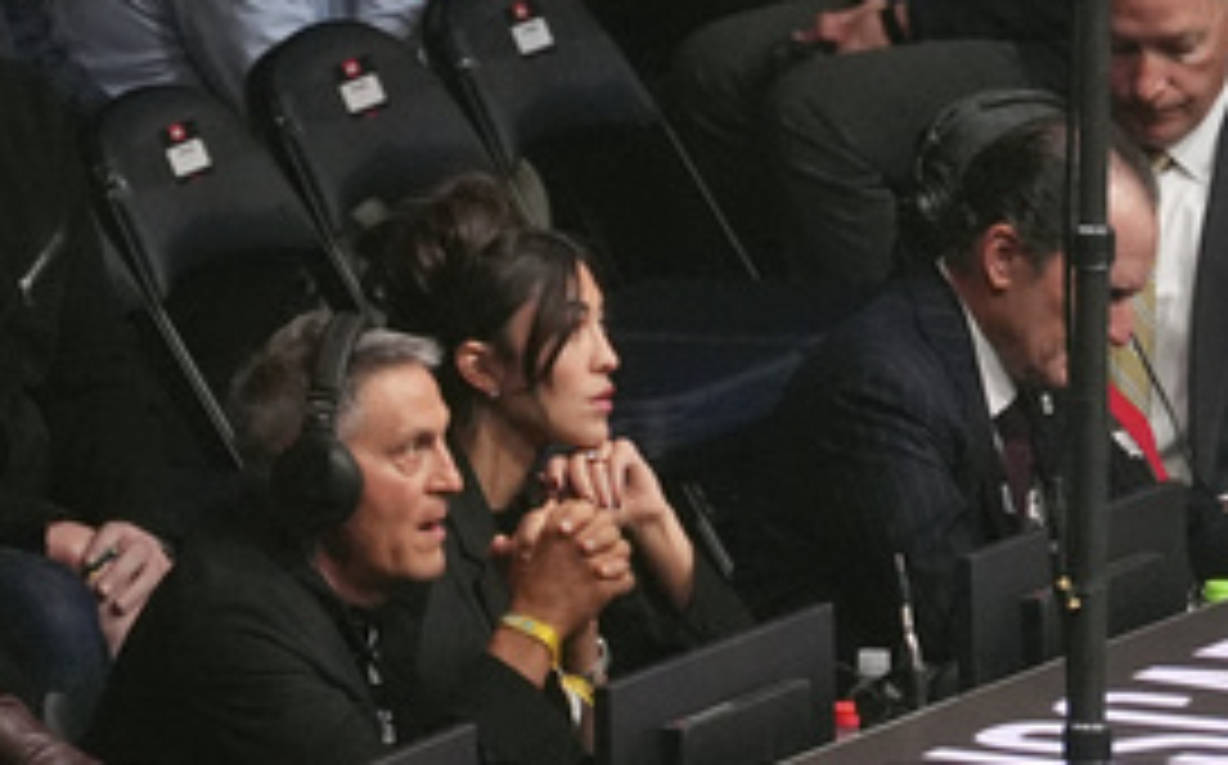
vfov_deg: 0.8
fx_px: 52757
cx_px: 1493
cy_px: -38
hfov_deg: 1.3
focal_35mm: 1578
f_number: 8
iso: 5000
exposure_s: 1/200
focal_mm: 412
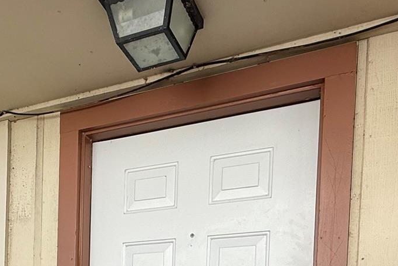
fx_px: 486
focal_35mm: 44
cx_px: 130
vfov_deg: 24.7
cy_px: 383
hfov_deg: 43.8
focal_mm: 2.22
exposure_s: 1/809
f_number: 2.2
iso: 50
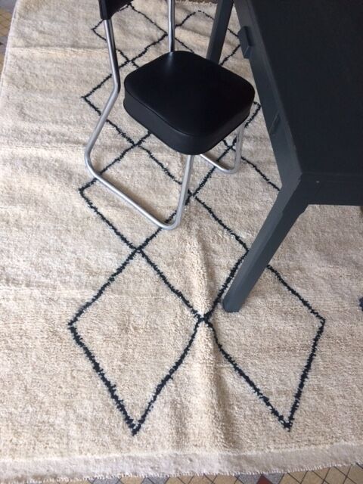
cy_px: 242
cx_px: 182
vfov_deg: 61.7
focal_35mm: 29
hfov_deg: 48.2
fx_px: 405
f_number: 2.2
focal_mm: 4.15
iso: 80
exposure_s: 1/33
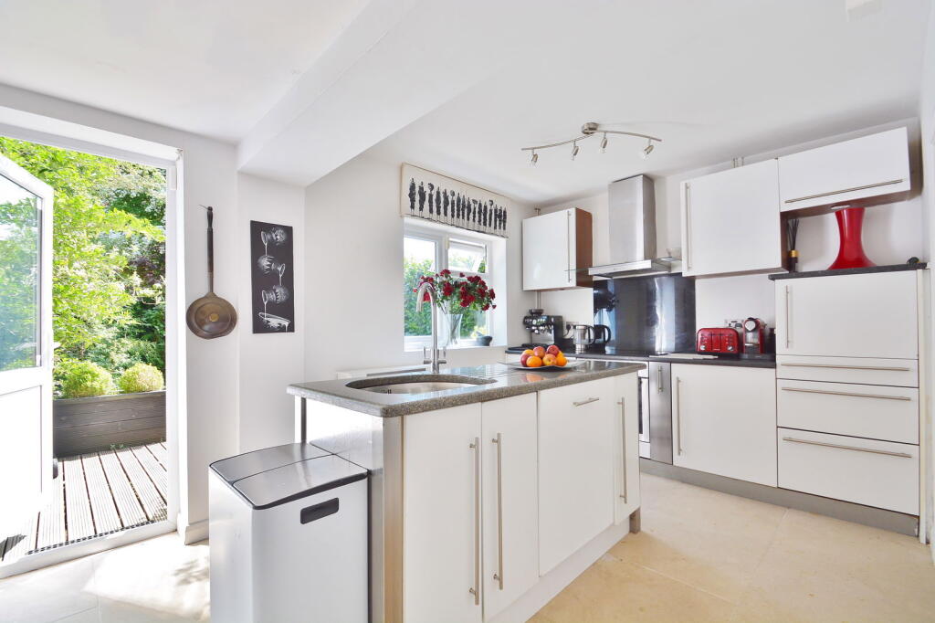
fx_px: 389
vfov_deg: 77.3
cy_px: 312
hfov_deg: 100.4
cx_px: 468
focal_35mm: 15
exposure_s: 1/125
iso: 250
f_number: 5.6
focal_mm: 10
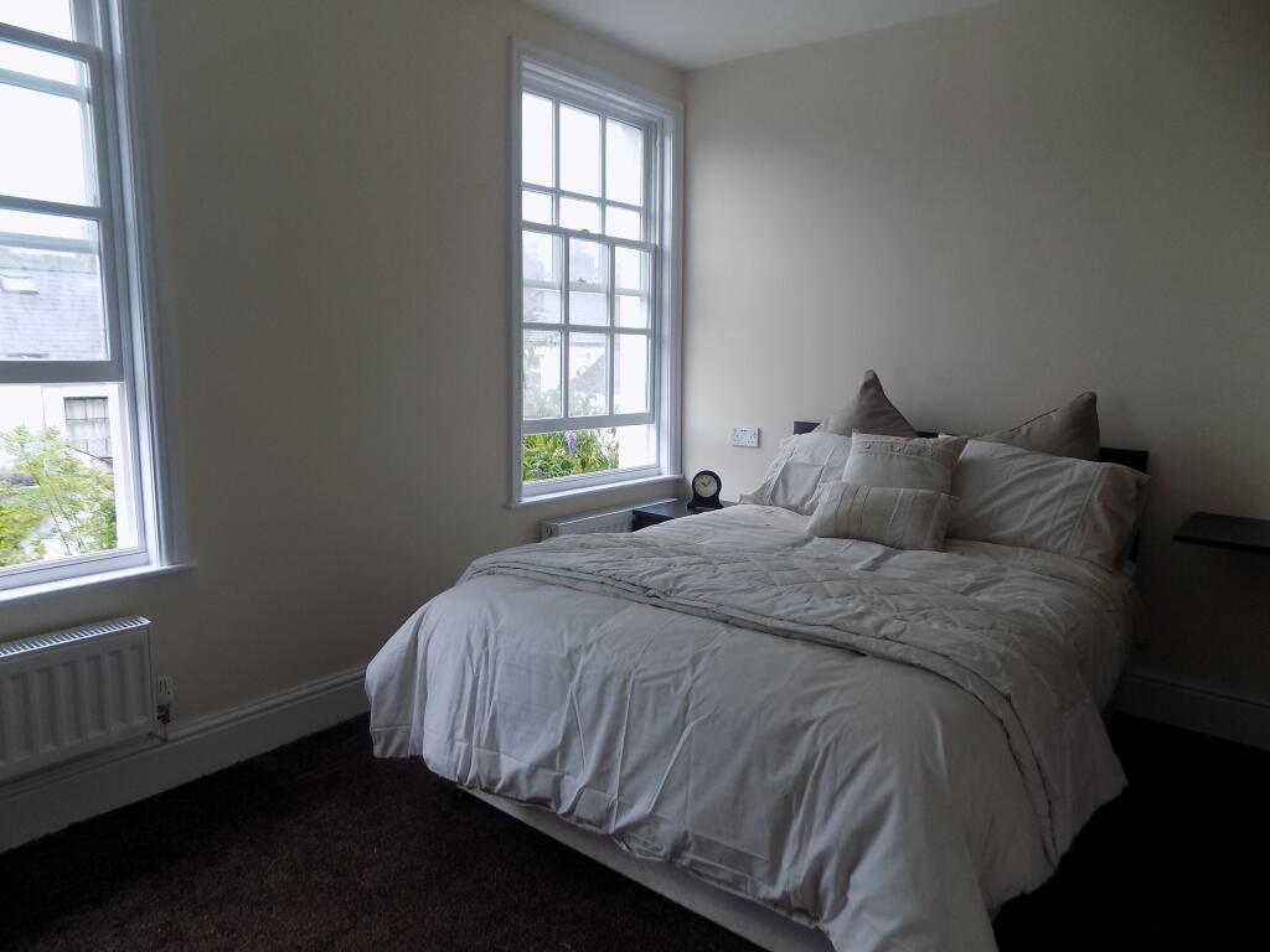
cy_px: 476
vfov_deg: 58.9
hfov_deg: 73.9
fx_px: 844
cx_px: 635
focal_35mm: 23
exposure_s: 1/30
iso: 80
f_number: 3.1
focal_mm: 4
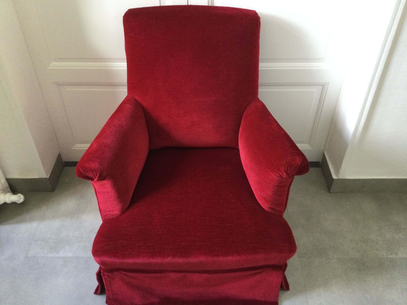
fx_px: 364
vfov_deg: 45.4
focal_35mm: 31
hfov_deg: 58.4
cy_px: 152
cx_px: 204
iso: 250
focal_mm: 3.3
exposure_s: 1/33
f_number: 2.4
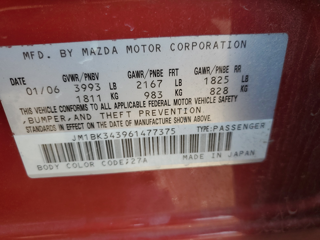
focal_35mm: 26
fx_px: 240
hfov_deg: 67.3
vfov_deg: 53.1
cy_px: 120
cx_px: 160
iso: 50
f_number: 1.5
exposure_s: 1/476
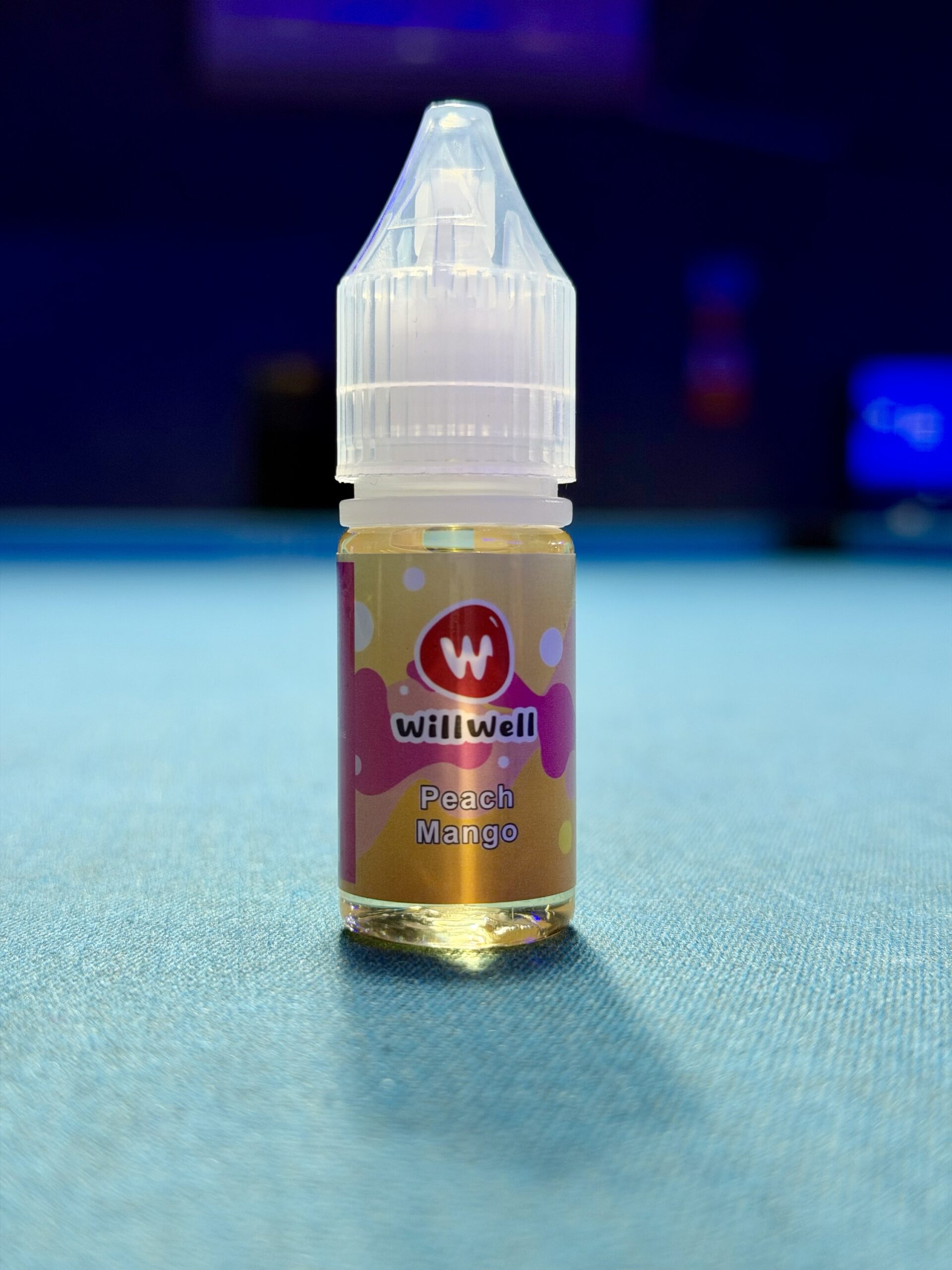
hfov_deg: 30.3
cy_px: 635
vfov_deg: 39.7
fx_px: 1760
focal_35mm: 48
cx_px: 476
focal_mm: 6.76
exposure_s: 1/50
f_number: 1.78
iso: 64
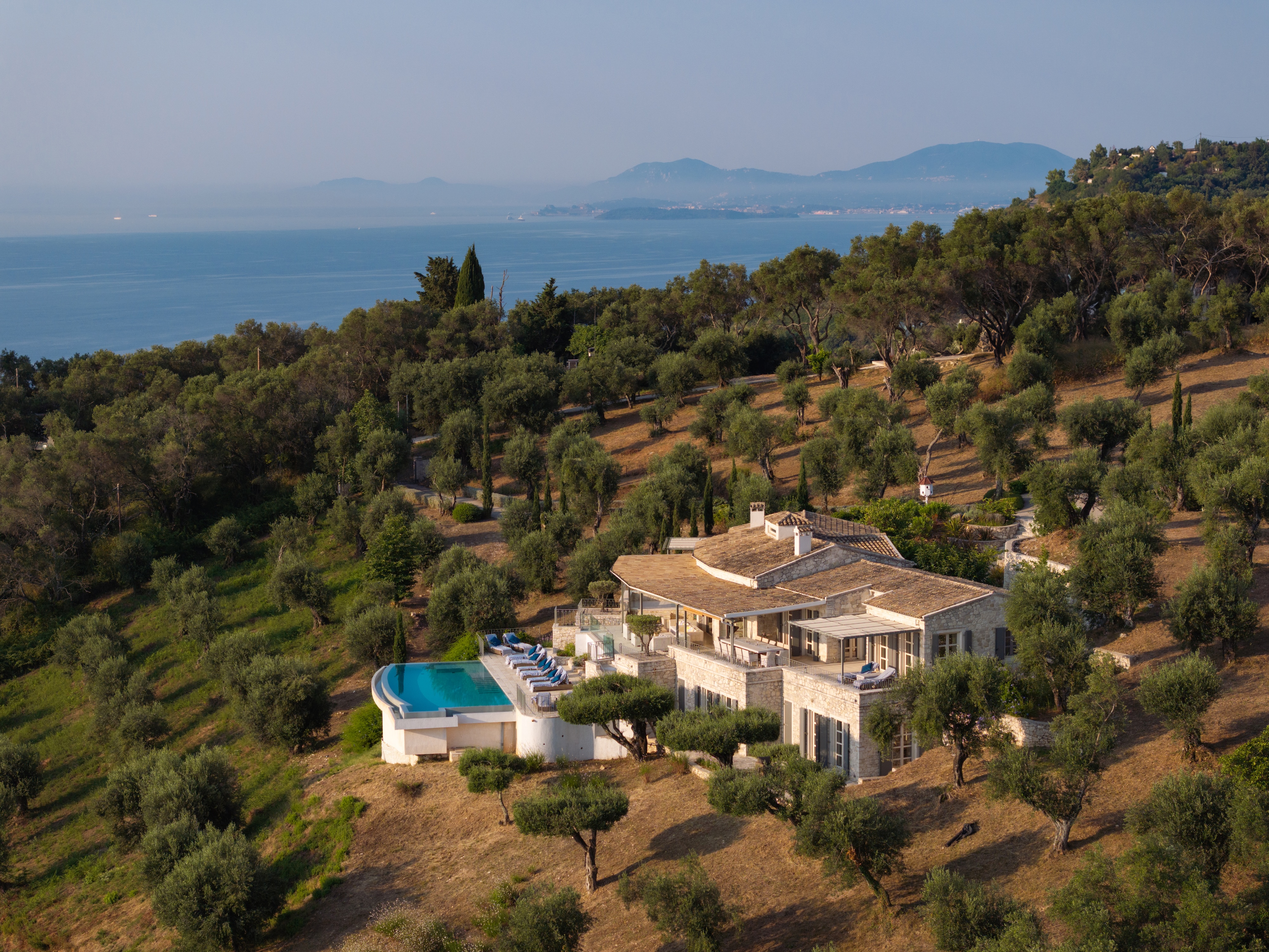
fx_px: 2566
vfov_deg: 21.0
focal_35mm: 70
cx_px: 634
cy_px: 476
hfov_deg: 27.8
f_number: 2.8
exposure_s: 1/1000
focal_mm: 19.35
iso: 100
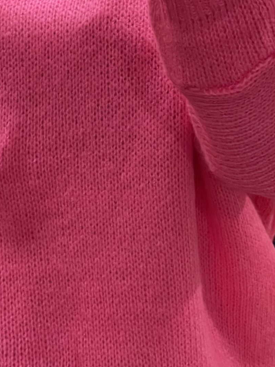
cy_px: 131
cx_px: 63
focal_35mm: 153
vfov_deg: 12.9
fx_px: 1621
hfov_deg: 9.7
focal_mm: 7.5
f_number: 2.2
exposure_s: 1/50
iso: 320
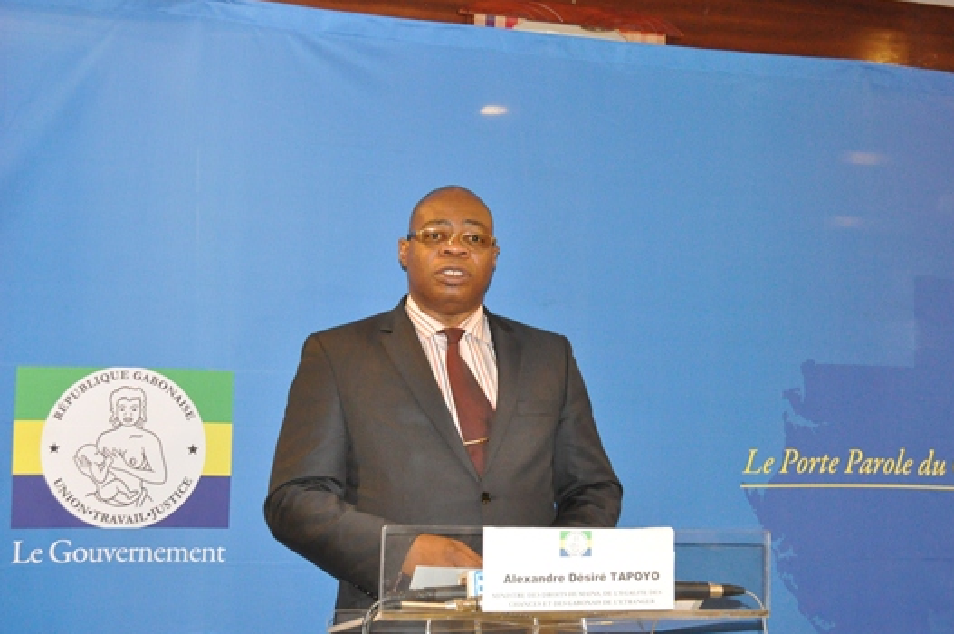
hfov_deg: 38.9
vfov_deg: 26.4
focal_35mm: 51
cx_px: 427
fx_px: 1350
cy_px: 303
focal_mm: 28
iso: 3200
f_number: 5.6
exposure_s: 1/60
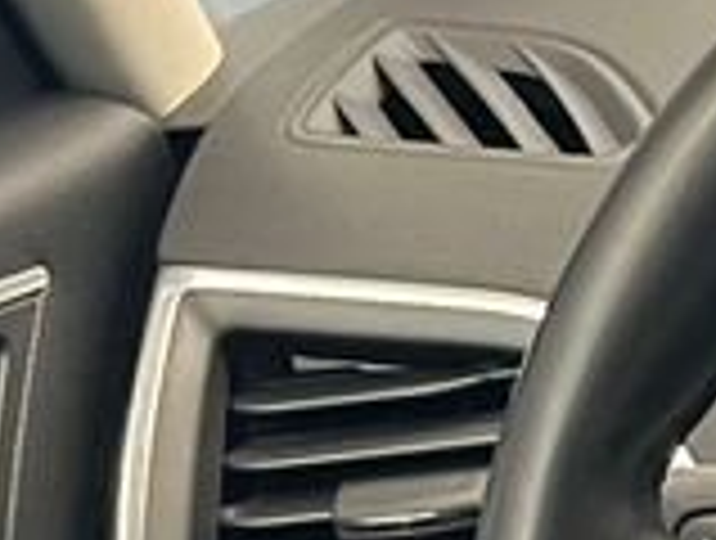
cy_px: 1238
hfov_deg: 10.1
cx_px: 1783
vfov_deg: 8.3
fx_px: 3462
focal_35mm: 167
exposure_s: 1/33
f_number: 1.6
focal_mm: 5.1
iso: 640
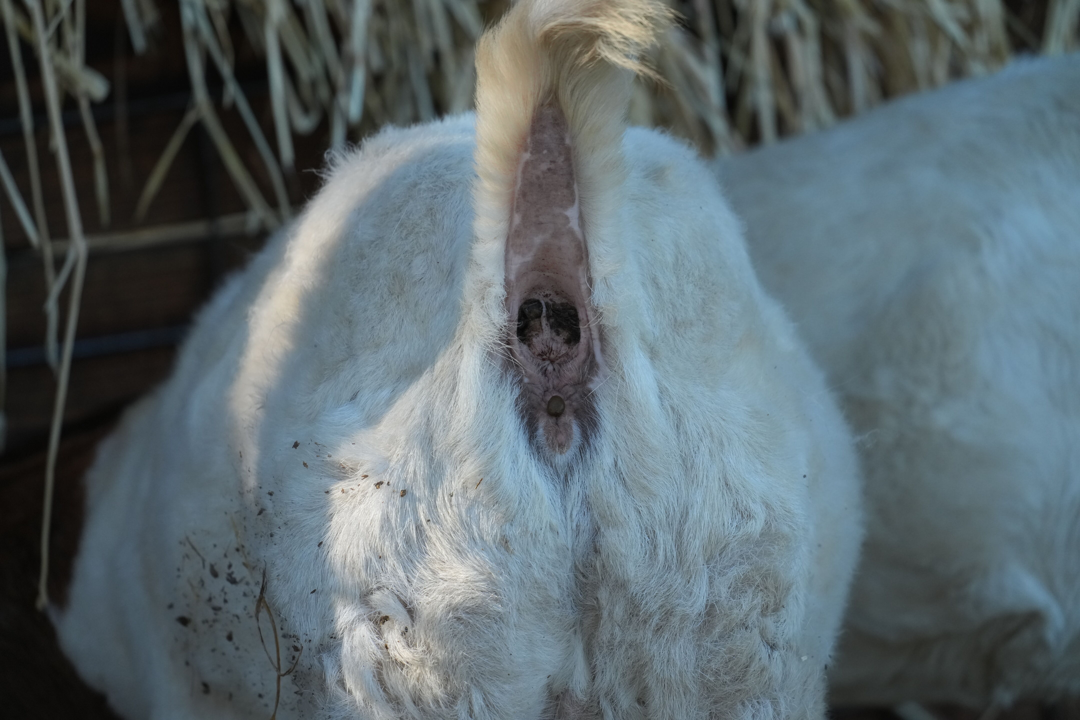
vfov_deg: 2.3
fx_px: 17999
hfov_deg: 3.4
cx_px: 540
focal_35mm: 600
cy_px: 360
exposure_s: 1/1250
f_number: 5.6
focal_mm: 600
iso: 1600
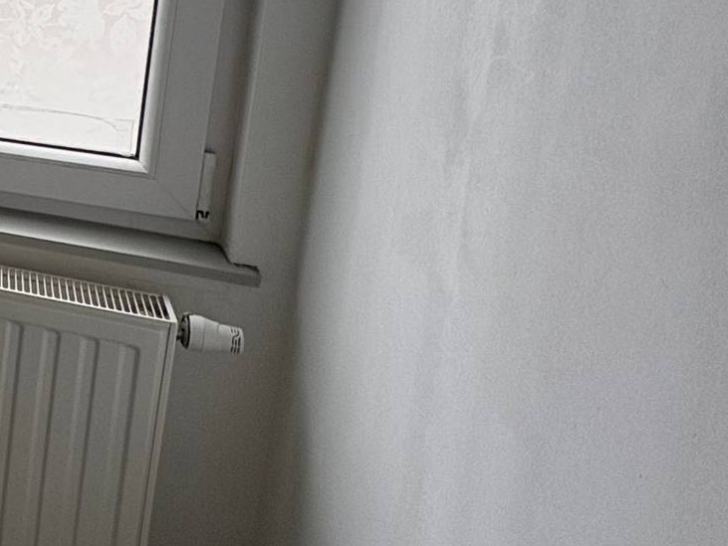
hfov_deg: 23.7
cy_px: -26
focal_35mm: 49
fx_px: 1031
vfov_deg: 27.6
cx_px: -520
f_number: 2.2
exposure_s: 1/195
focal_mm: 2.22
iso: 64
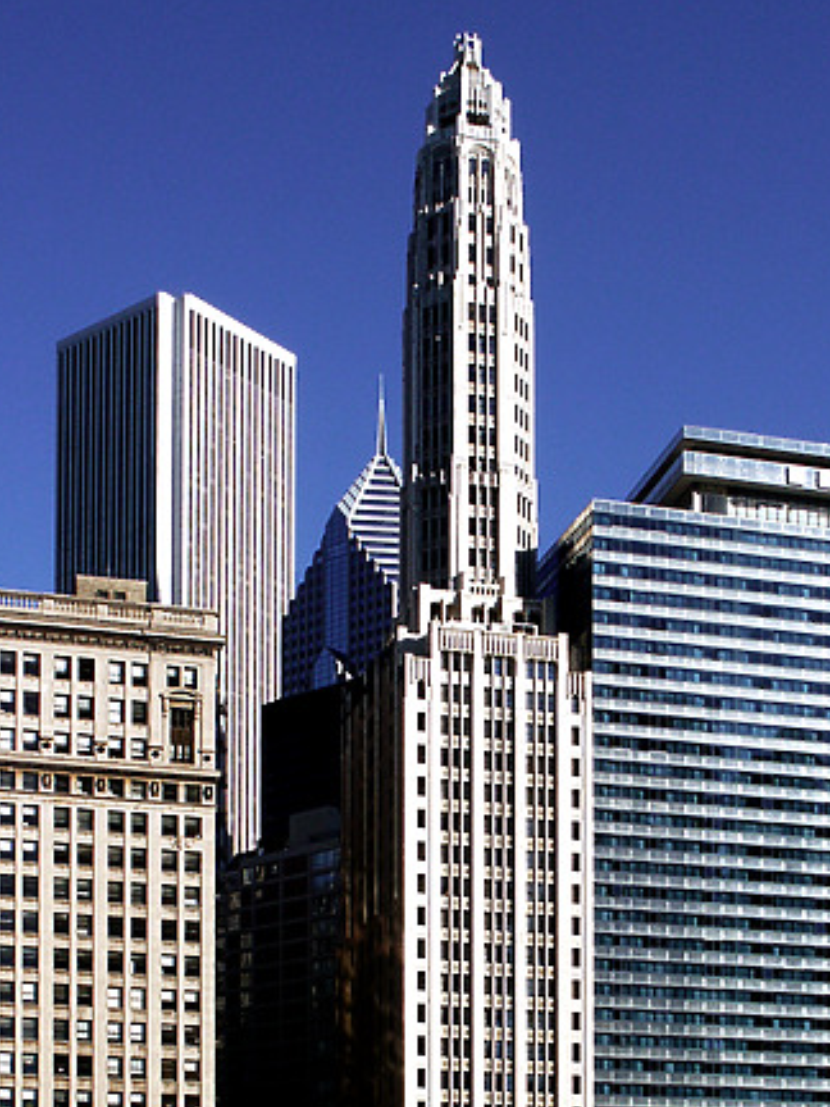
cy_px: 743
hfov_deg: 25.6
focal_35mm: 57
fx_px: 1822
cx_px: 476
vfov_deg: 33.5
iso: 64
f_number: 8
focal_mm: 8.59
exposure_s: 1/350
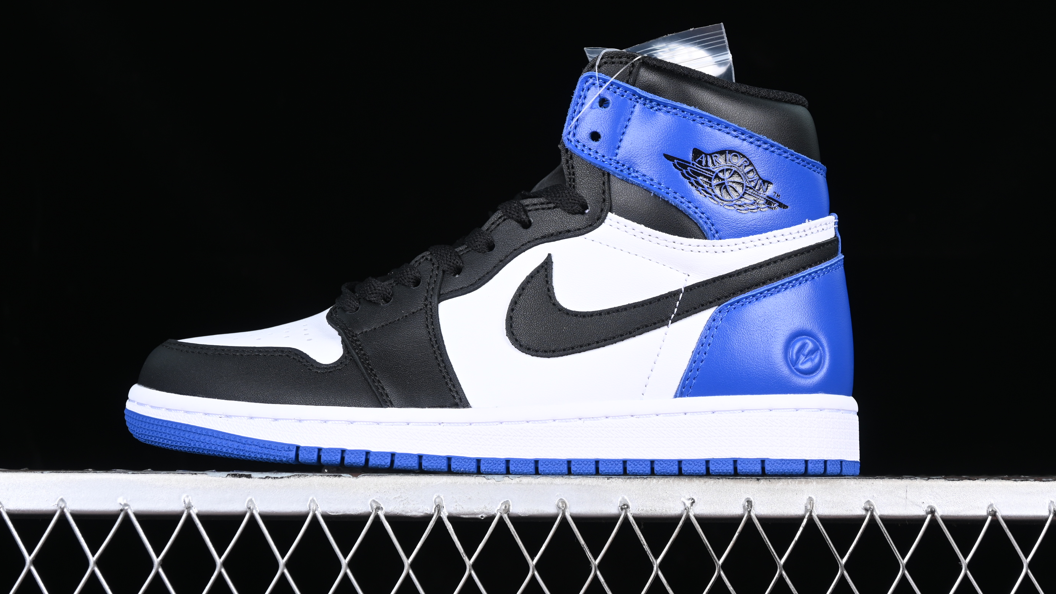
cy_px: 260
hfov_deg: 26.9
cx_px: 526
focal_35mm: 79
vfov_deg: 15.3
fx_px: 2212
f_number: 6.3
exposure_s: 1/60
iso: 160
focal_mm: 50
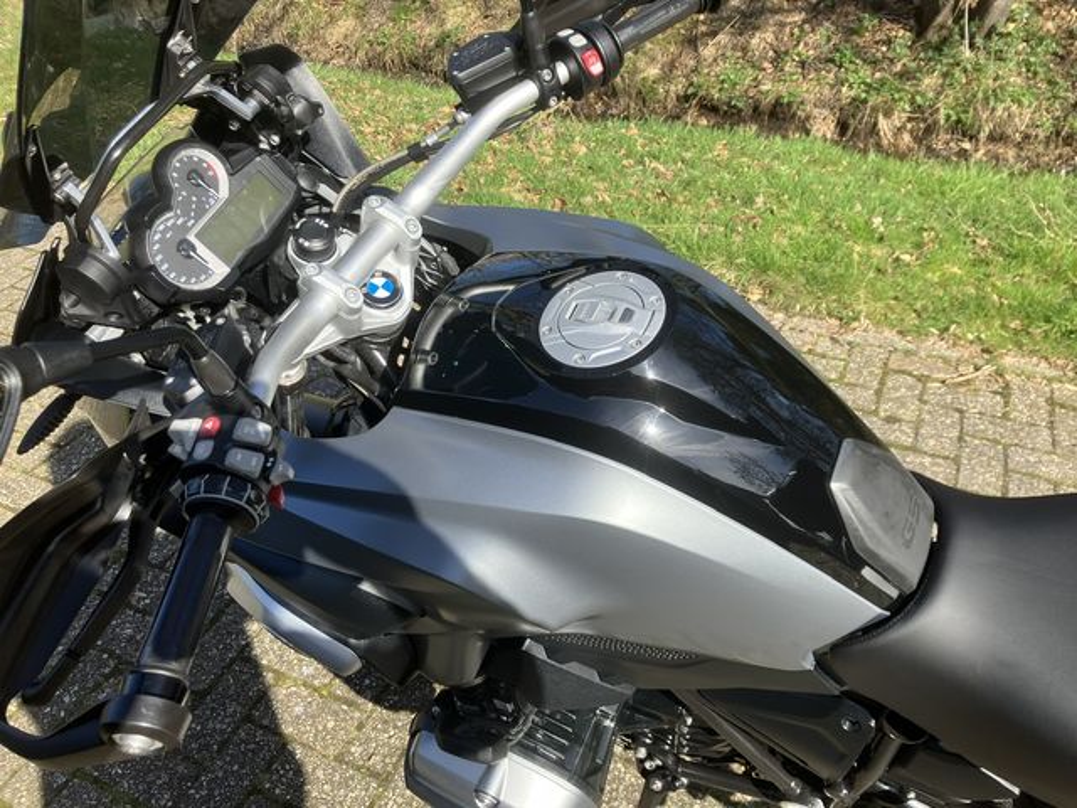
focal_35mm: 28
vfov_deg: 49.7
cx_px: 538
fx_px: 871
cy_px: 404
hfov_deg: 63.4
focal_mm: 3.99
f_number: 1.8
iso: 32
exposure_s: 1/695
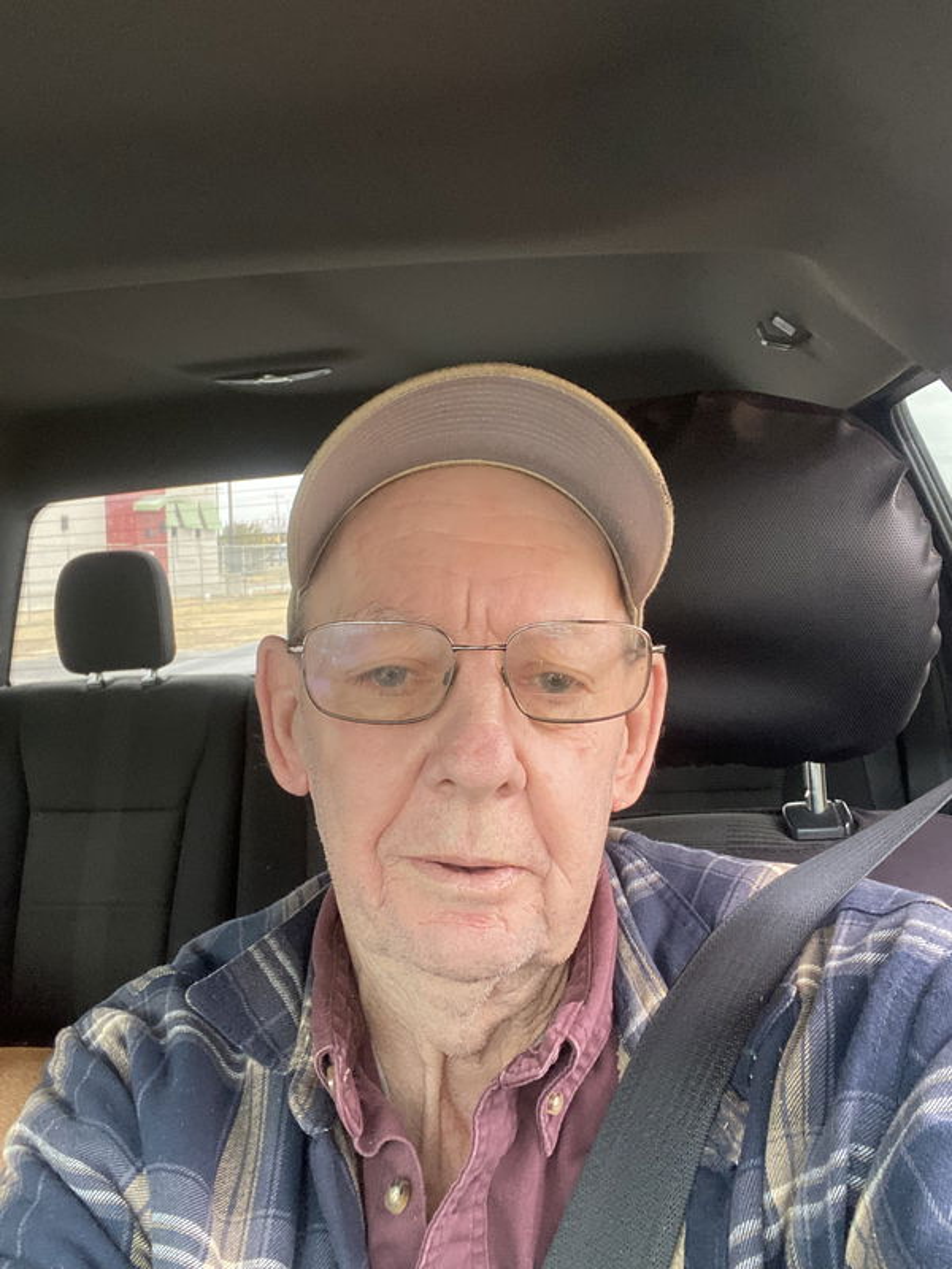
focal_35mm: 30
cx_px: 476
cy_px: 634
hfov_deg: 46.8
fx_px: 1100
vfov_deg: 60.0
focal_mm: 2.71
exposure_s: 1/60
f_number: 2.2
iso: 200
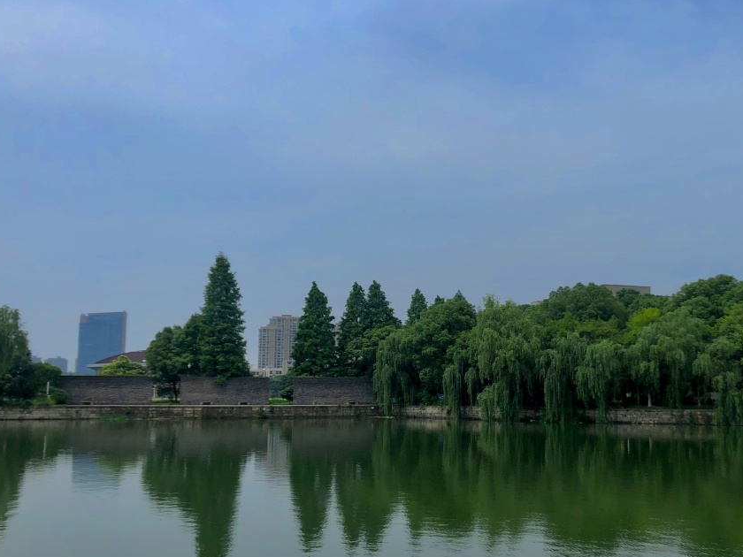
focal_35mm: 40
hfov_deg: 46.5
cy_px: 310
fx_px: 859
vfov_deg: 35.9
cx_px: 450
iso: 20
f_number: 1.8
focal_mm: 3.99
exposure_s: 1/3690
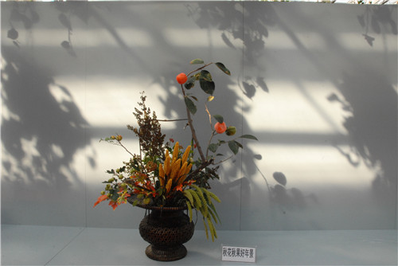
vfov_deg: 48.0
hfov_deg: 67.4
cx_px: 199
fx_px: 299
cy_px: 133
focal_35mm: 27
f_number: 22
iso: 1250
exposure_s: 1/60
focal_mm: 18
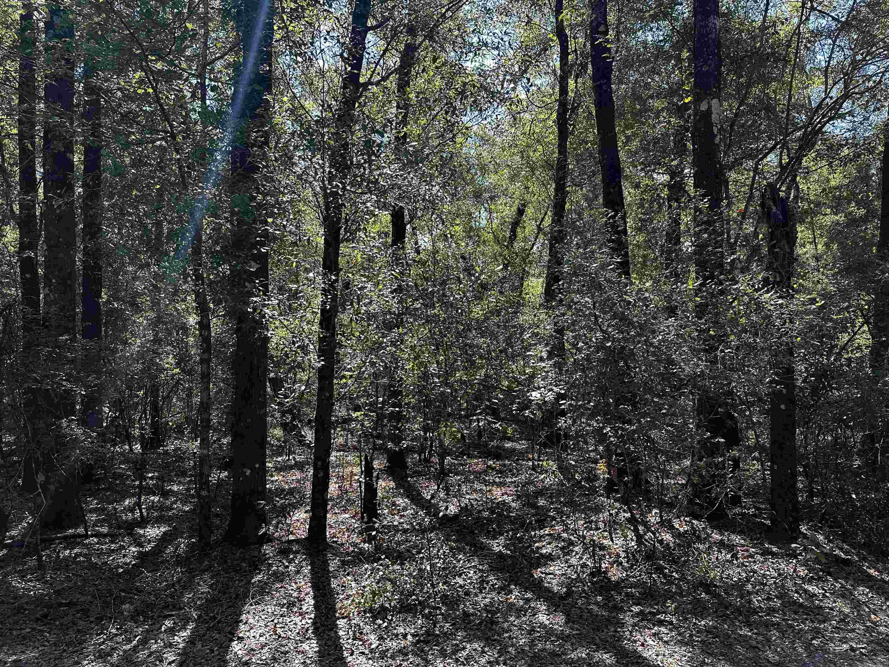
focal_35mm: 24
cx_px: 444
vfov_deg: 56.8
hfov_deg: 71.6
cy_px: 334
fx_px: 616
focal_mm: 6.86
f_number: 1.78
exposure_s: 1/650
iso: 80
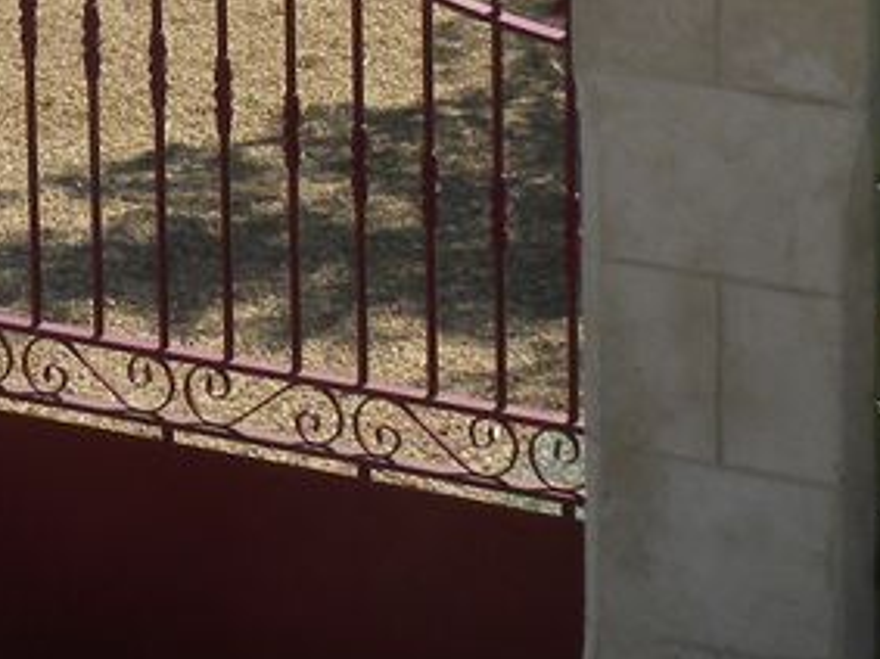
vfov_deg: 8.1
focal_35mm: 174
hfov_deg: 11.2
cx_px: -47
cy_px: -647
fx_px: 4422
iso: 64
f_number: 5.6
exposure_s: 1/329
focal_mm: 7.3
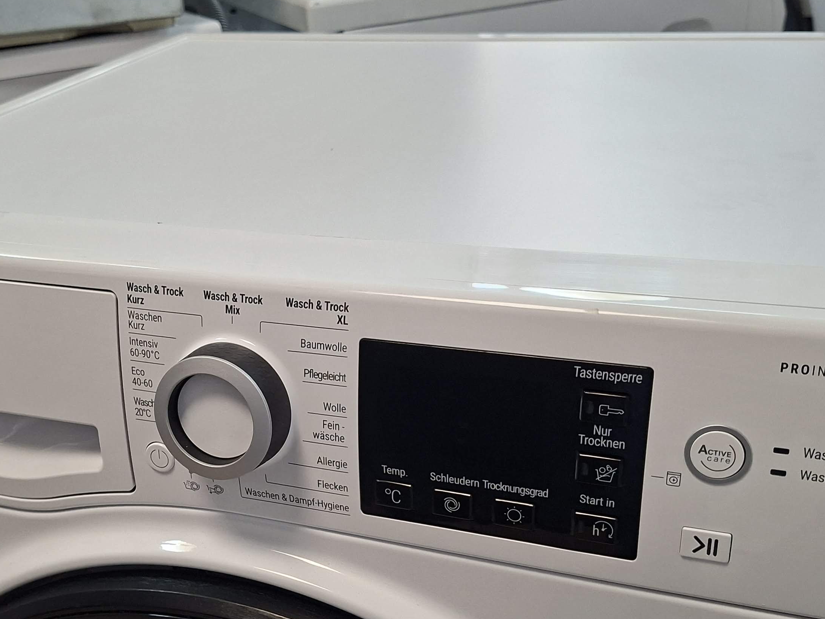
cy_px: 397
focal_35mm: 42
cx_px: 317
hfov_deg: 44.5
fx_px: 1001
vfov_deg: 34.1
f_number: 1.8
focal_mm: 5.54
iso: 250
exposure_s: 1/100
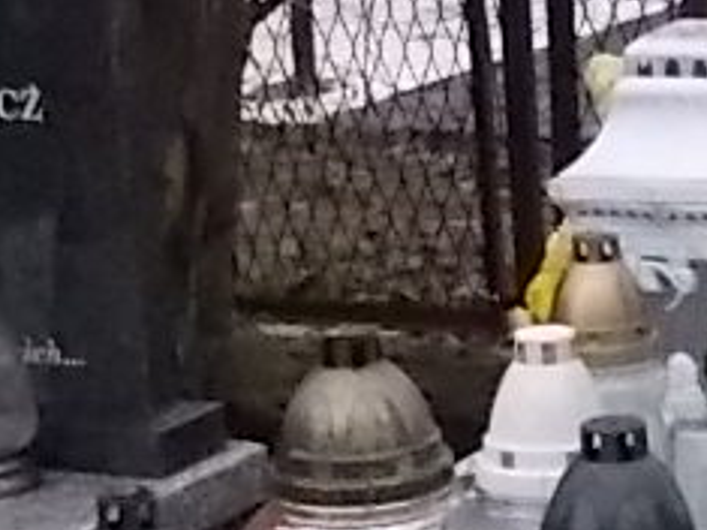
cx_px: 761
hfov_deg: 11.0
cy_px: 982
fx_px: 3613
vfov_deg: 8.1
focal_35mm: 177
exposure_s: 1/400
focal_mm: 4.6
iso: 400
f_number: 3.2
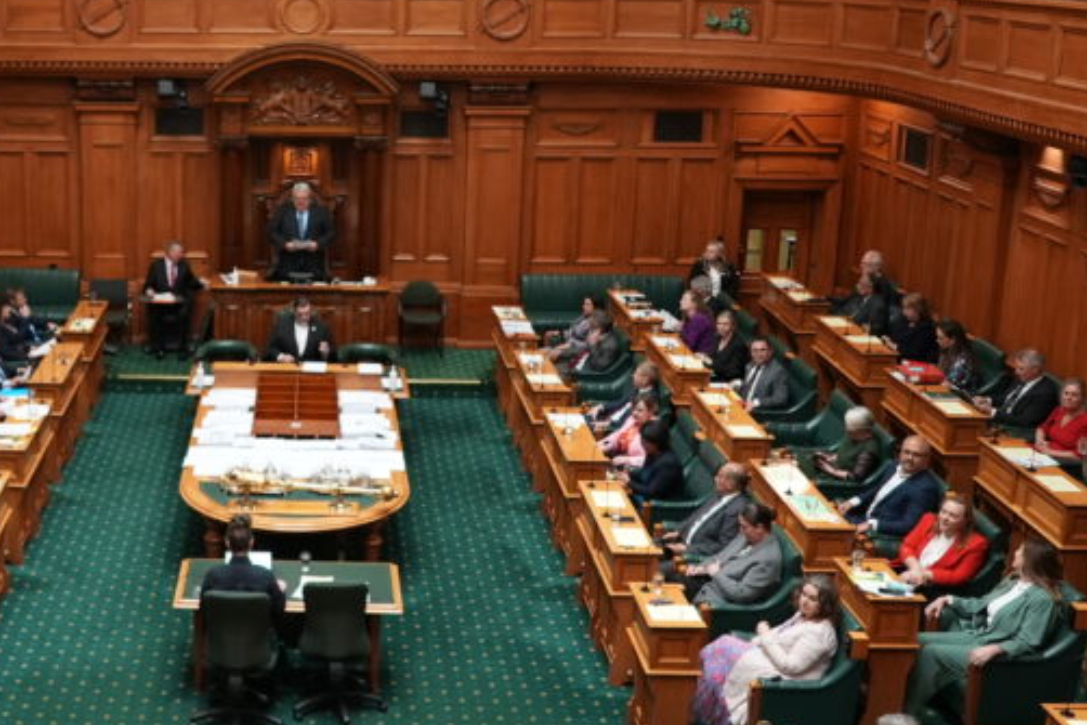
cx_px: 249
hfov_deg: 39.1
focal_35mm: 49
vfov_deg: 27.4
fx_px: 1480
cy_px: 260
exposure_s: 1/160
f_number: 4
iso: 2500
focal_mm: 24
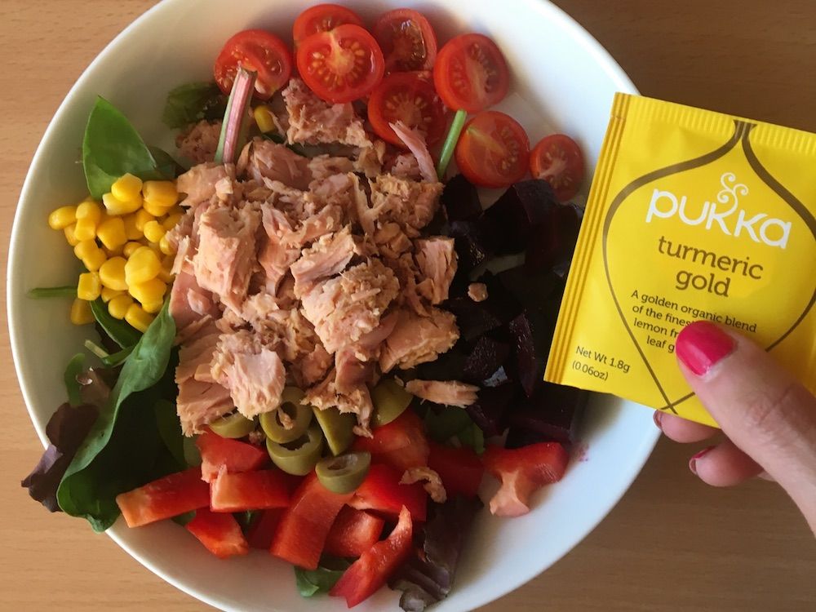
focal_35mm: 29
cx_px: 408
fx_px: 684
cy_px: 306
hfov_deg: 61.7
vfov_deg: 48.2
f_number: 2.2
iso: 80
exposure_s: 1/33
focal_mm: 4.15
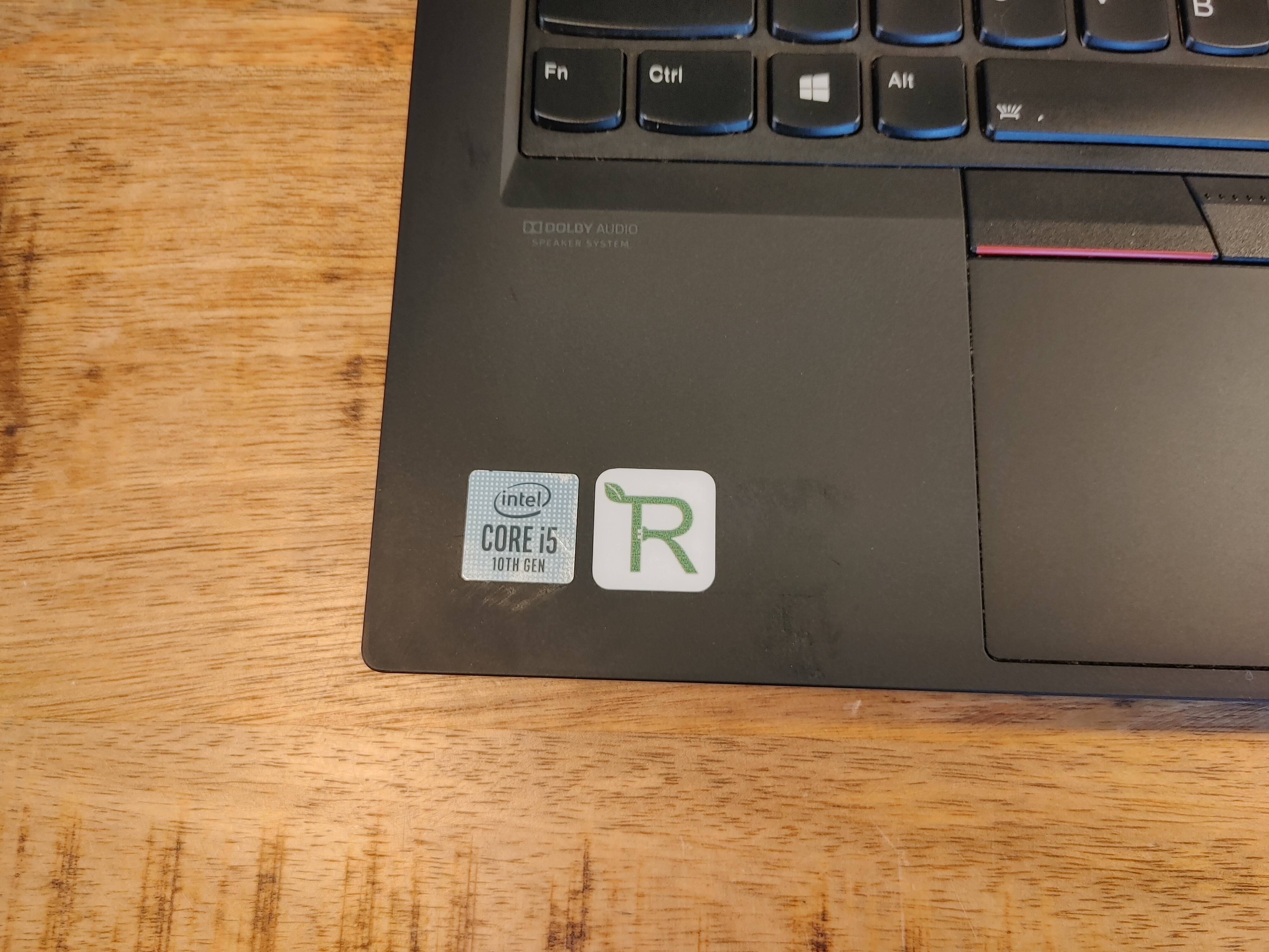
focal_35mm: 26
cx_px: 634
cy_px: 476
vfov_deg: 53.1
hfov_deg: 67.3
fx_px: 953
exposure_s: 1/100
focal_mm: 4.81
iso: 200
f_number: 1.8
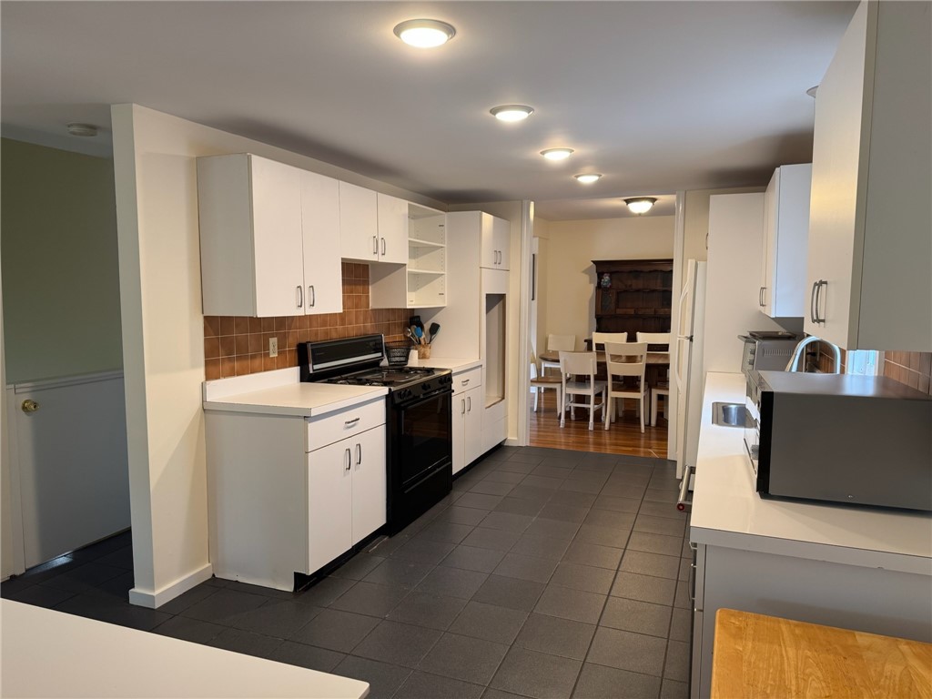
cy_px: 350
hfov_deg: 71.6
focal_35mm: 24
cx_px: 466
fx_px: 646
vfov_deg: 56.8
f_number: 1.78
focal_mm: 6.76
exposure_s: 1/60
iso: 200
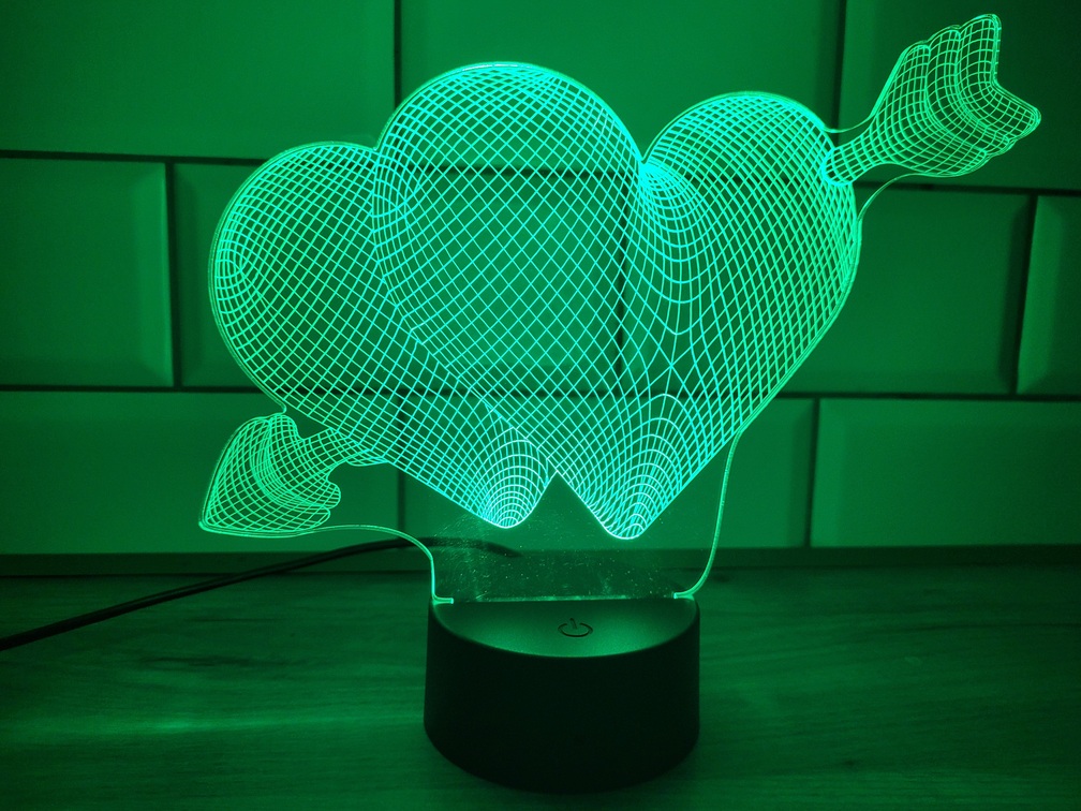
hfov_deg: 67.3
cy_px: 406
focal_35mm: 26
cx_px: 540
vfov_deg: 53.1
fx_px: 812
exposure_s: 1/50
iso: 200
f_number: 1.8
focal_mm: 5.4
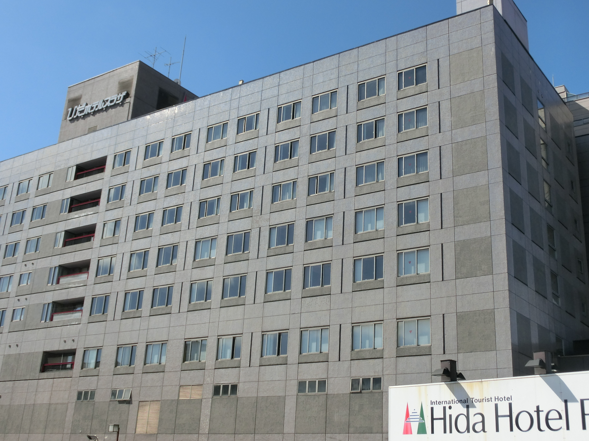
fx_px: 783
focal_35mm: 46
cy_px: 194
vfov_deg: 31.5
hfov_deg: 41.2
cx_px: 322
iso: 80
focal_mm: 6.67
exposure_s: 1/160
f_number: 9.9
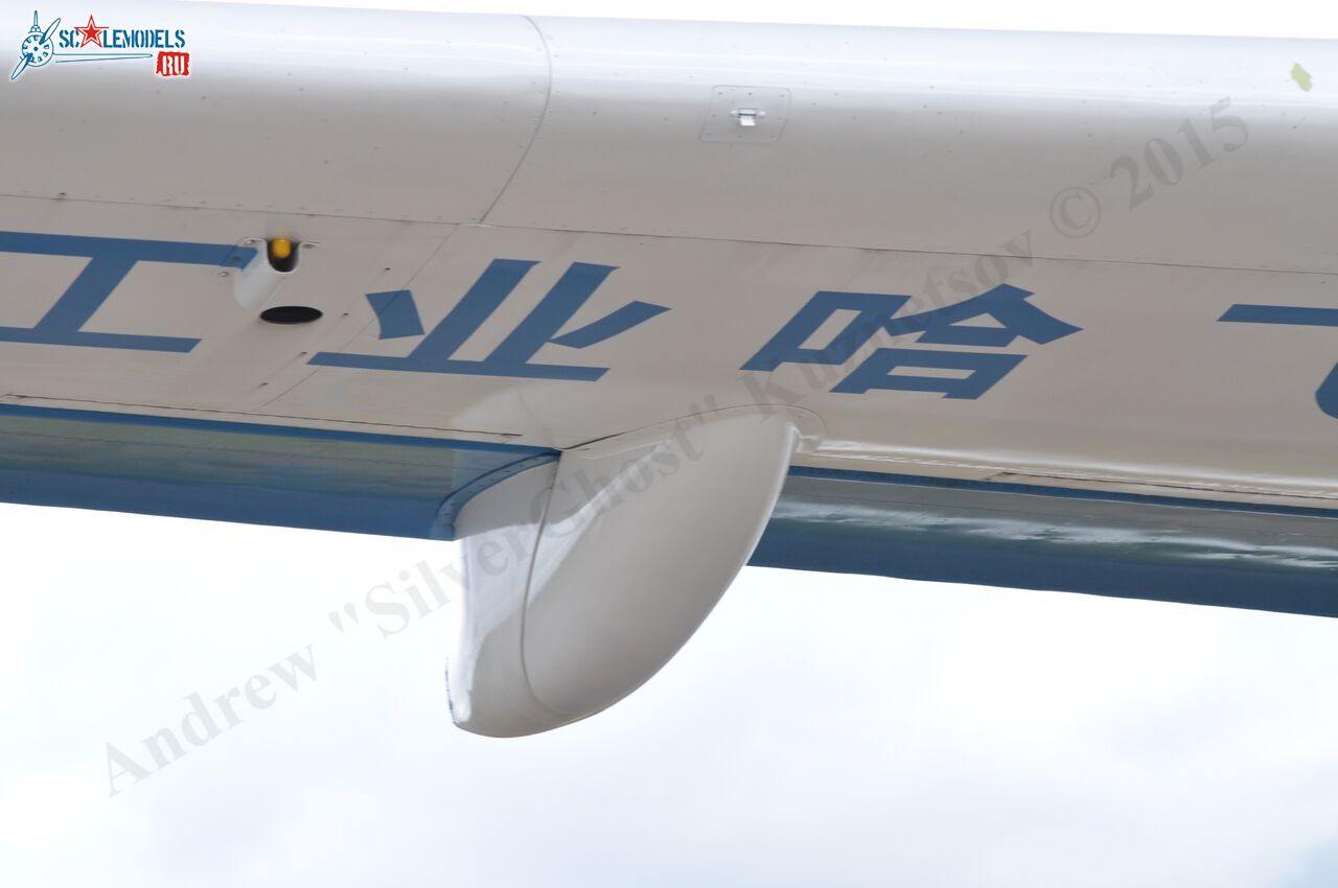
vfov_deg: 6.8
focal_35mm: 202
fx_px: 7517
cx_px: 669
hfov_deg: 10.2
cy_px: 444
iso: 200
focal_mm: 135
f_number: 8
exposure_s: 1/100
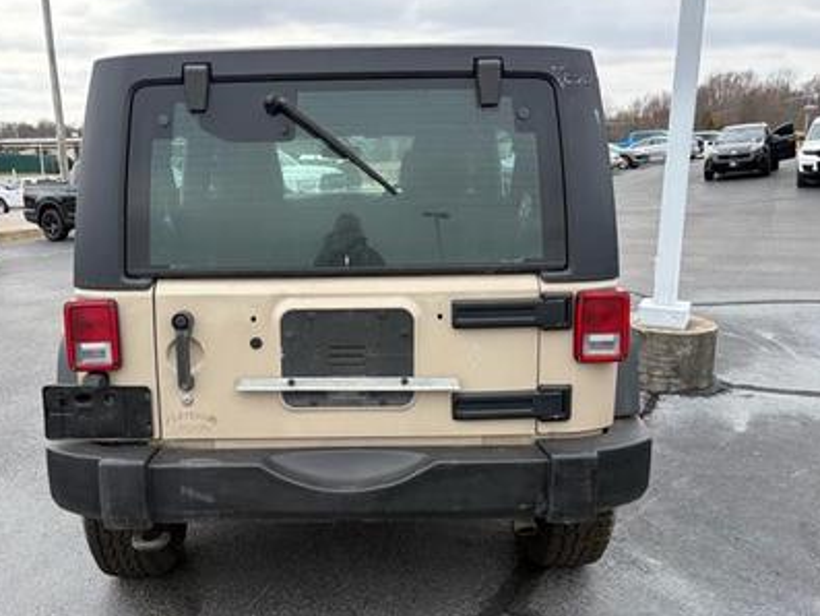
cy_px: 331
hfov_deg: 55.0
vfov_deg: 42.9
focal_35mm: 33
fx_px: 782
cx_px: 341
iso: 64
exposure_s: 1/1420
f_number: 1.6
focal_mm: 5.96
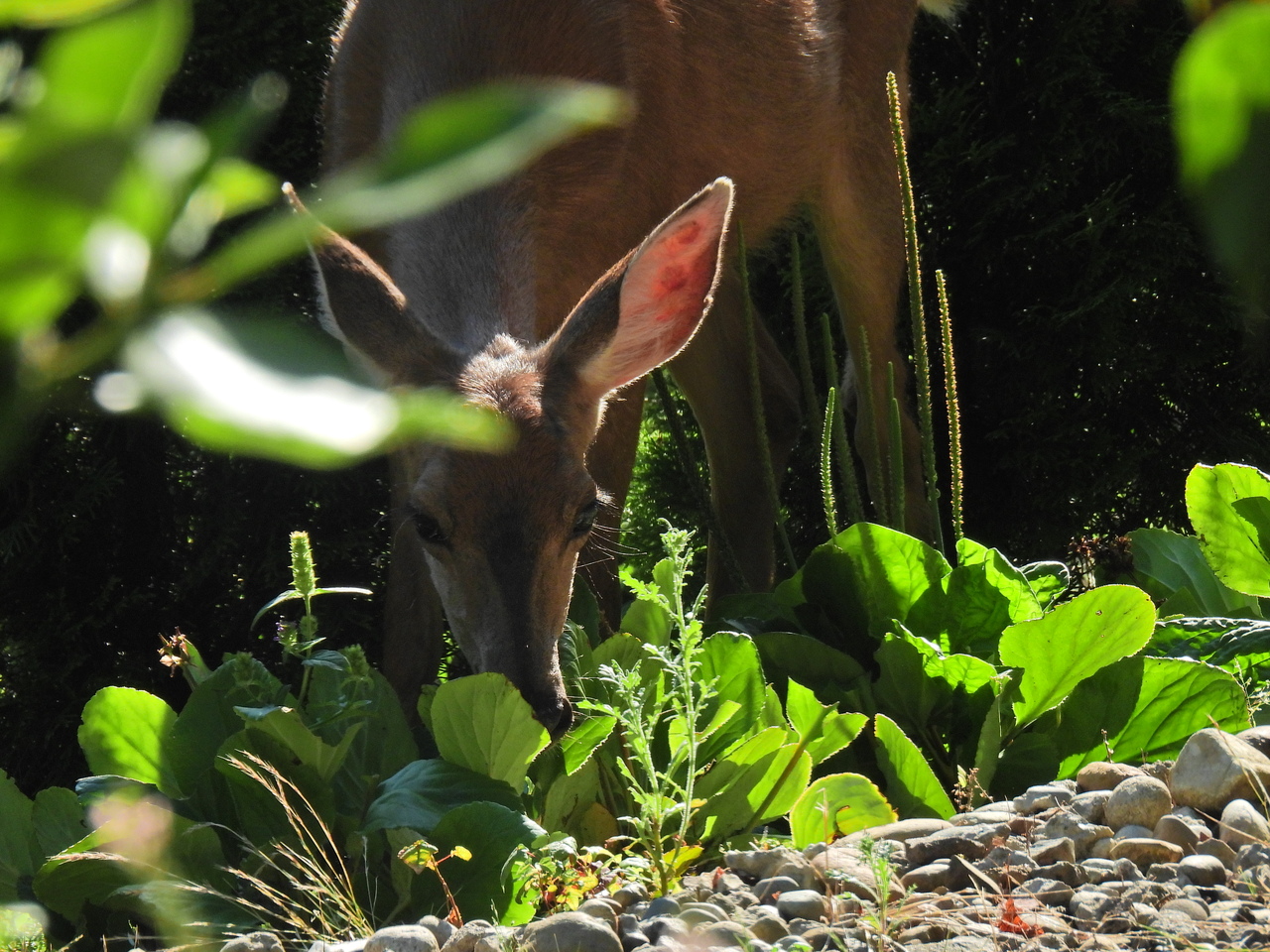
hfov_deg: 2.8
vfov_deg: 2.1
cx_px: 635
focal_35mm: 700
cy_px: 476
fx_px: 25682
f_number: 5.6
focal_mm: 125
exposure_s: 1/500
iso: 280
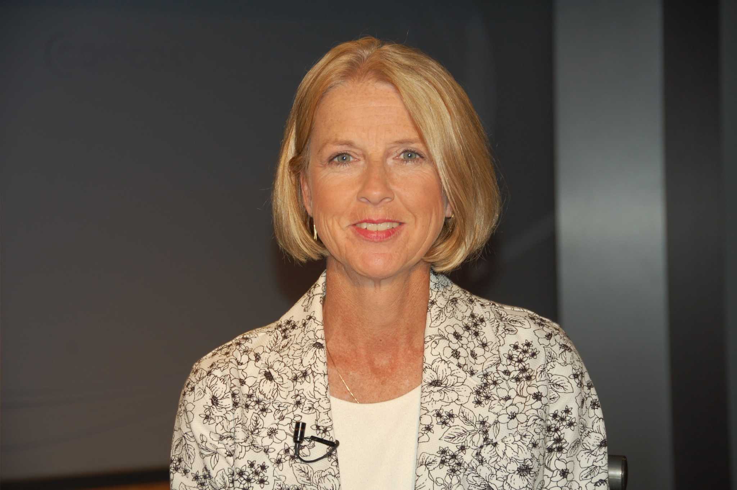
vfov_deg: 11.1
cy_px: 245
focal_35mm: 123
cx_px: 368
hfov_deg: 16.7
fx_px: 2515
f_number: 5.3
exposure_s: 1/60
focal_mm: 82
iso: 200
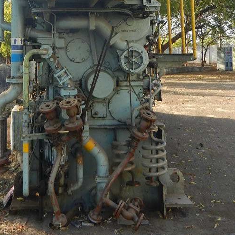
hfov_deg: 31.6
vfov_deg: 30.7
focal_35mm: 53
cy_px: 21
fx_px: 407
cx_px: 59
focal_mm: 5.1
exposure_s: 1/320
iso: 160
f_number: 3.6
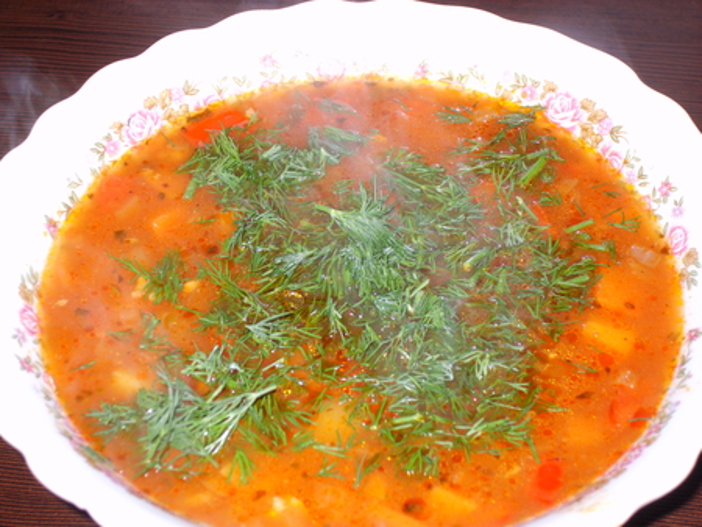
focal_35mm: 105
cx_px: 351
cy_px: 264
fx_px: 2130
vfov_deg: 14.1
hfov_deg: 18.7
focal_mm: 22.2
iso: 100
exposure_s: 1/60
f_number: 5.1
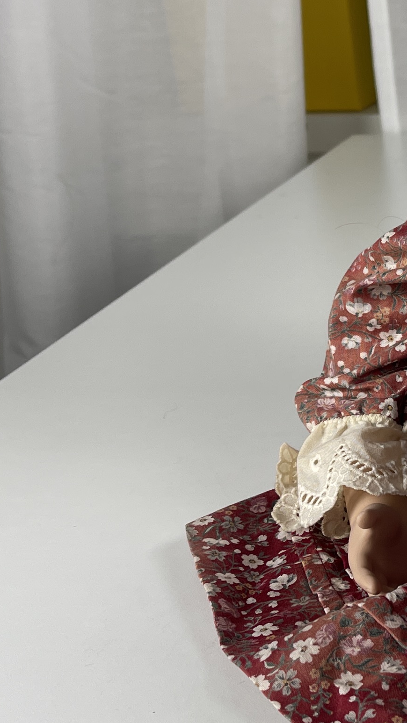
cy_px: 324
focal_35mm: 71
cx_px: 617
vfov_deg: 29.7
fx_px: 1362
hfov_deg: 15.6
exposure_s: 1/111
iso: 32
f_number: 1.6
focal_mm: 5.1
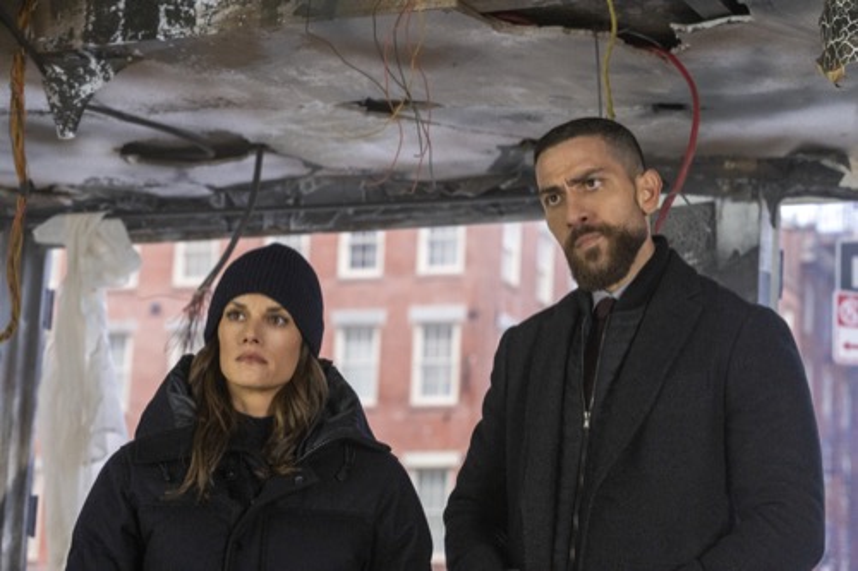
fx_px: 2097
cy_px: 286
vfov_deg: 15.5
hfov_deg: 23.1
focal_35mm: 88
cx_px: 429
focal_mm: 88
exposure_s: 1/125
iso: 6400
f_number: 5.6
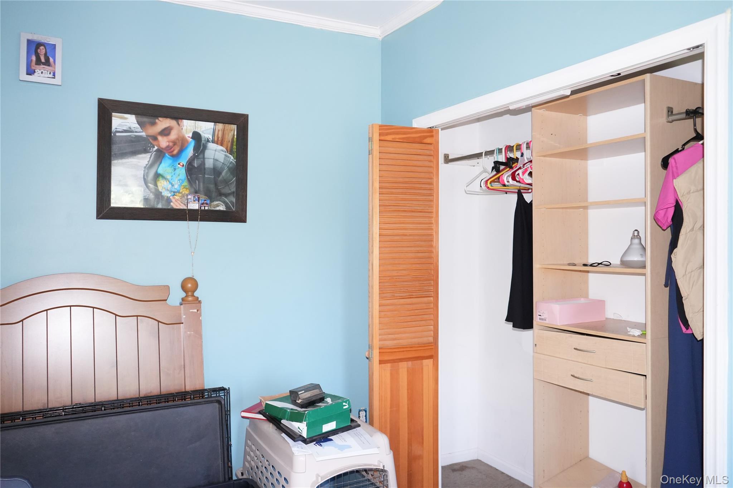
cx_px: 366
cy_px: 244
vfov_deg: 46.4
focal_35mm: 28
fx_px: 570
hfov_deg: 65.5
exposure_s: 1/160
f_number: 3.5
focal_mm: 28
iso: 4000
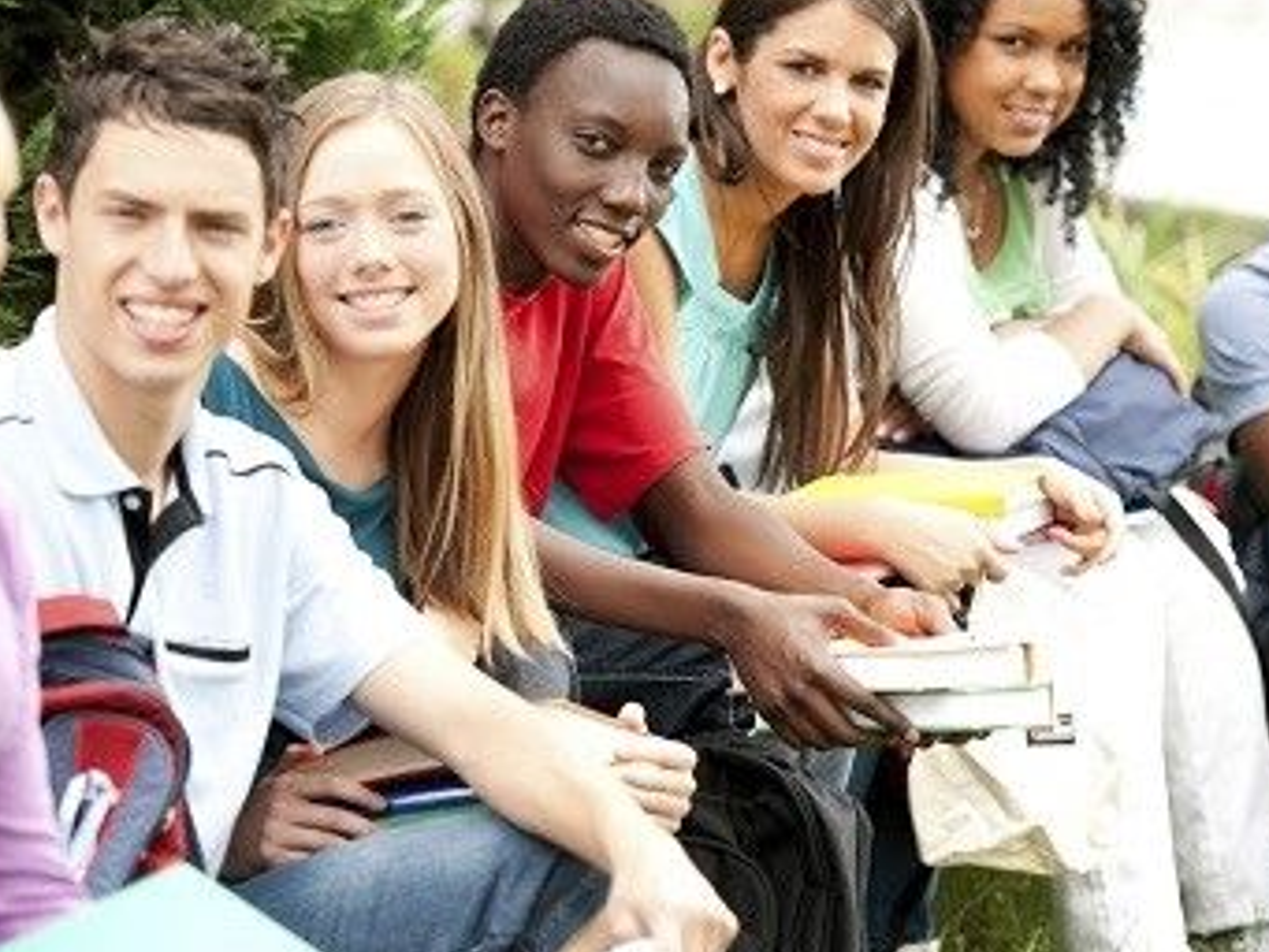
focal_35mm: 194
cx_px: 726
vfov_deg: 7.7
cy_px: 461
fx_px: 7114
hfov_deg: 10.2
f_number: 2.8
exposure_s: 1/500
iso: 200
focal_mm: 135
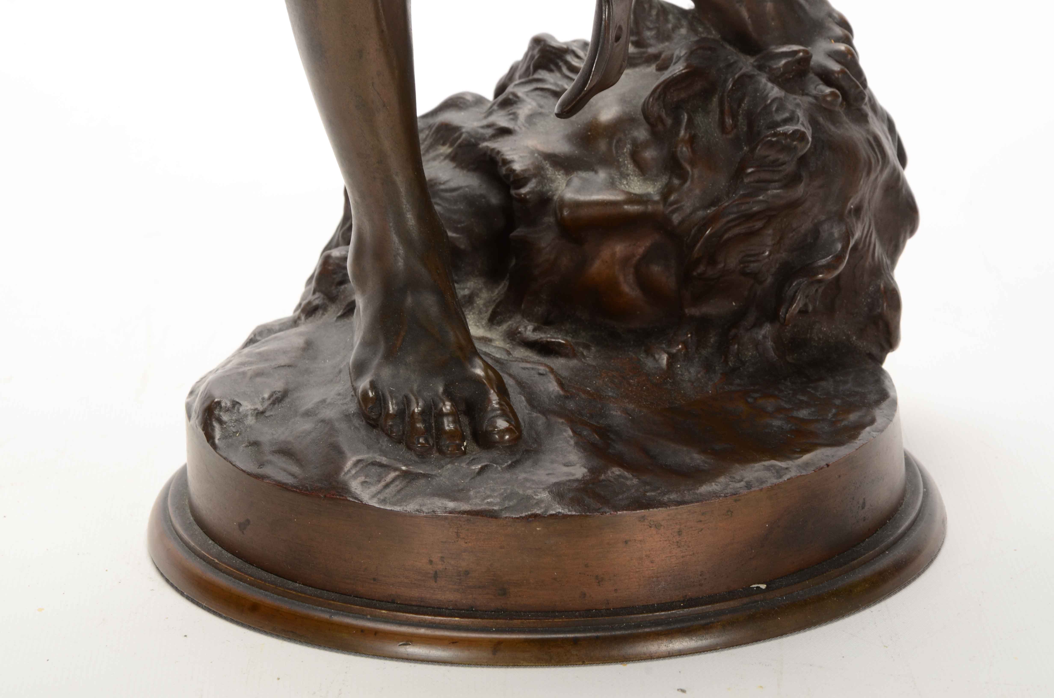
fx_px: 4602
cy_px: 349
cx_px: 527
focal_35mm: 158
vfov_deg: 8.7
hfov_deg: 13.1
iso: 200
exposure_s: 1/160
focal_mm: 105
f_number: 14
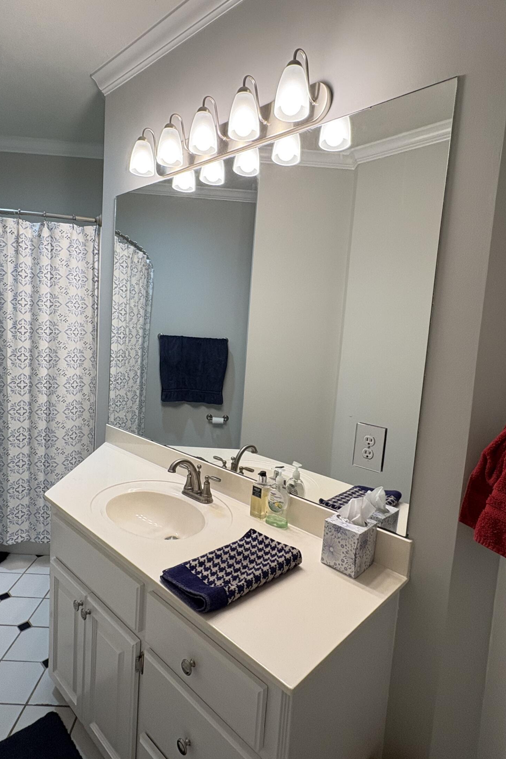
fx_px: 422
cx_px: 236
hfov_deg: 61.9
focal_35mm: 20
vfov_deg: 84.0
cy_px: 380
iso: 200
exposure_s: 1/120
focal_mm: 2.22
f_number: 2.2
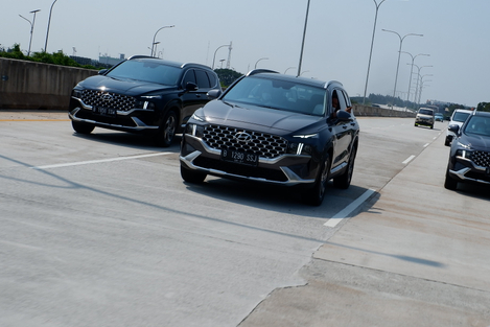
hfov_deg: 33.2
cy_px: 134
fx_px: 817
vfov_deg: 22.6
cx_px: 303
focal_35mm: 60
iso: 200
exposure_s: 1/400
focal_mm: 29.5
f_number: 13
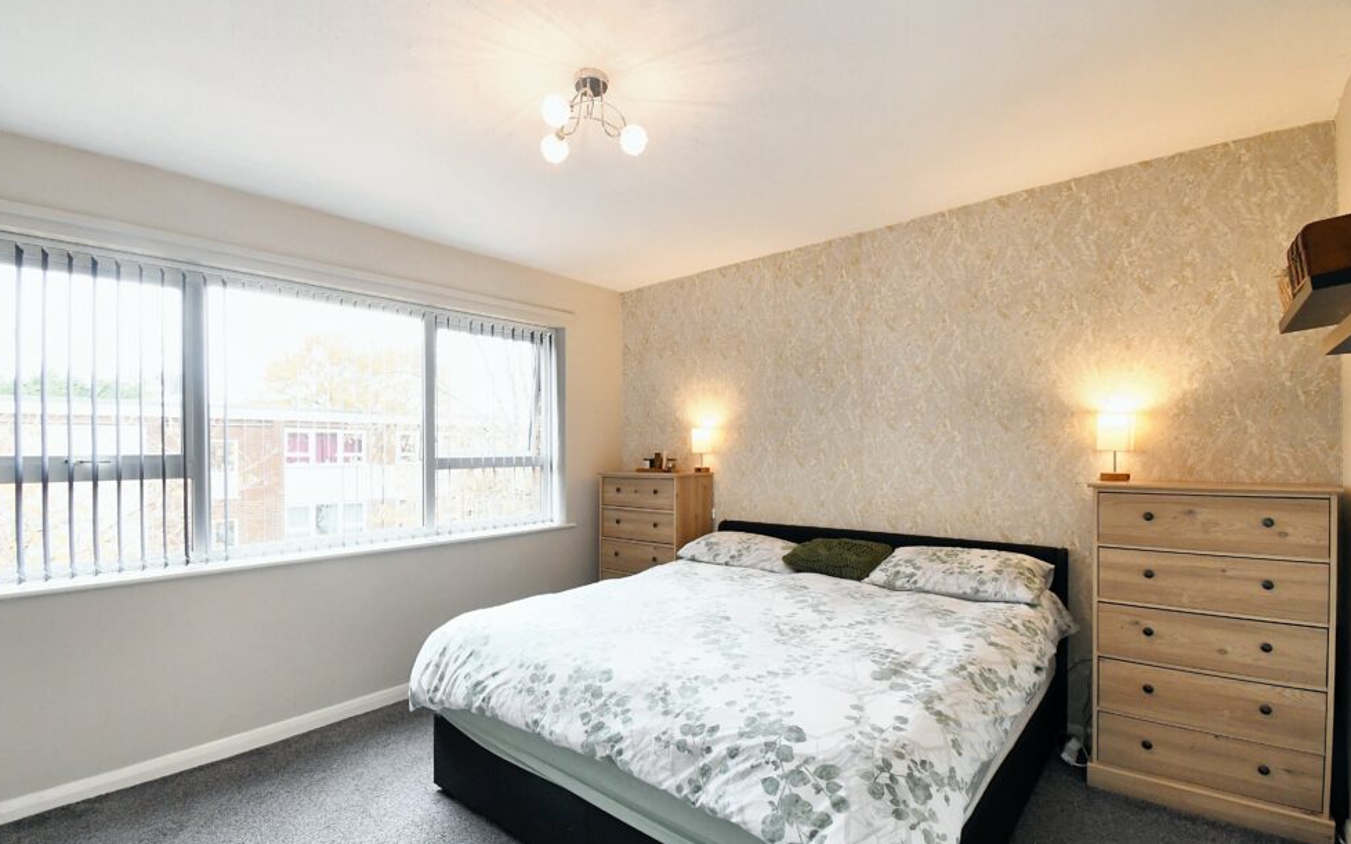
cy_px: 452
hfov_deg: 97.8
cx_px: 649
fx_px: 589
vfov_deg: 71.1
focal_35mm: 16
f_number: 10
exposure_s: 1/30
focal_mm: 10
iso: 1600
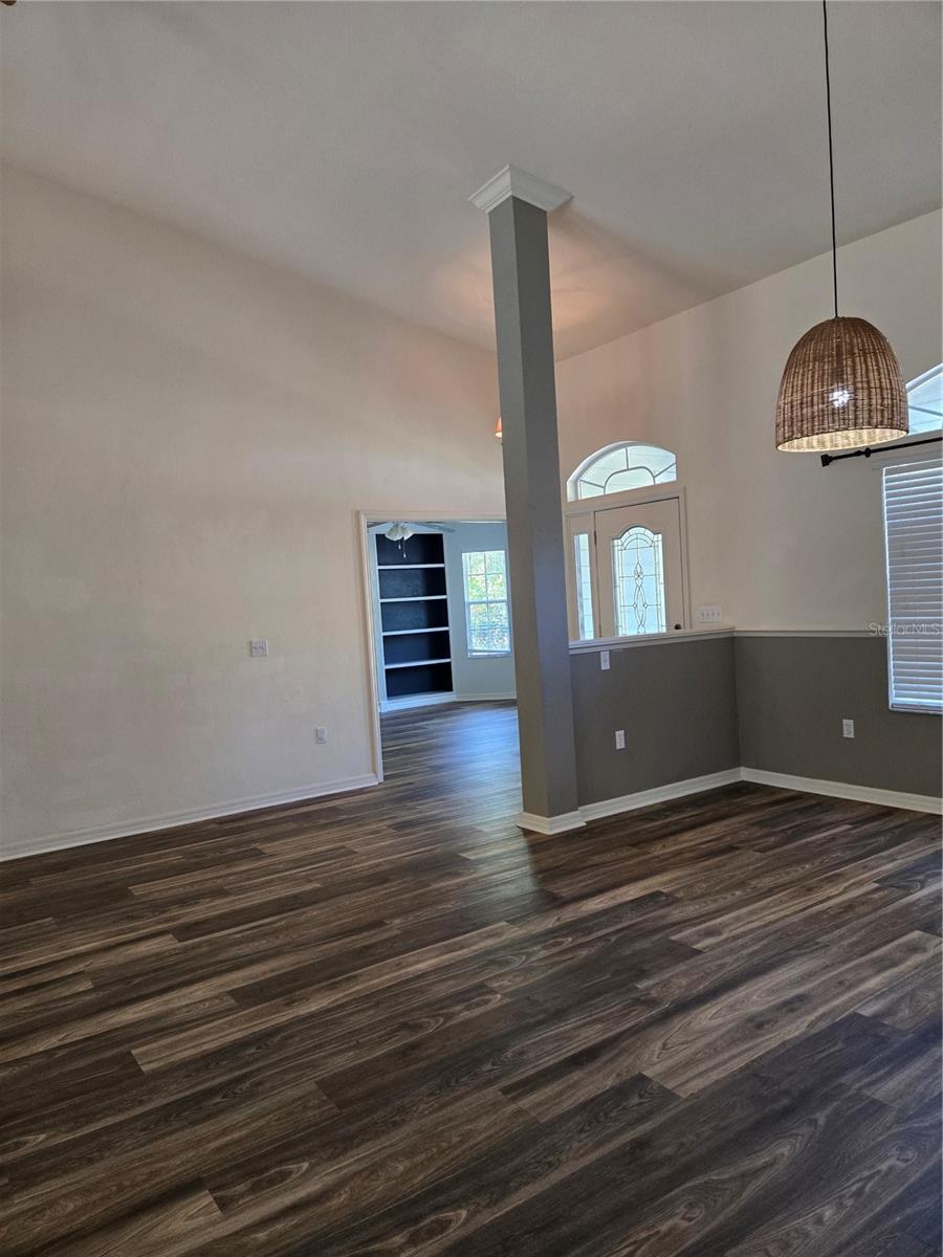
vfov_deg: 73.9
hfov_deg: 58.9
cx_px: 472
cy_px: 628
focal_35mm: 23
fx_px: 835
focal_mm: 5.4
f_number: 1.8
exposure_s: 1/120
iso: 250
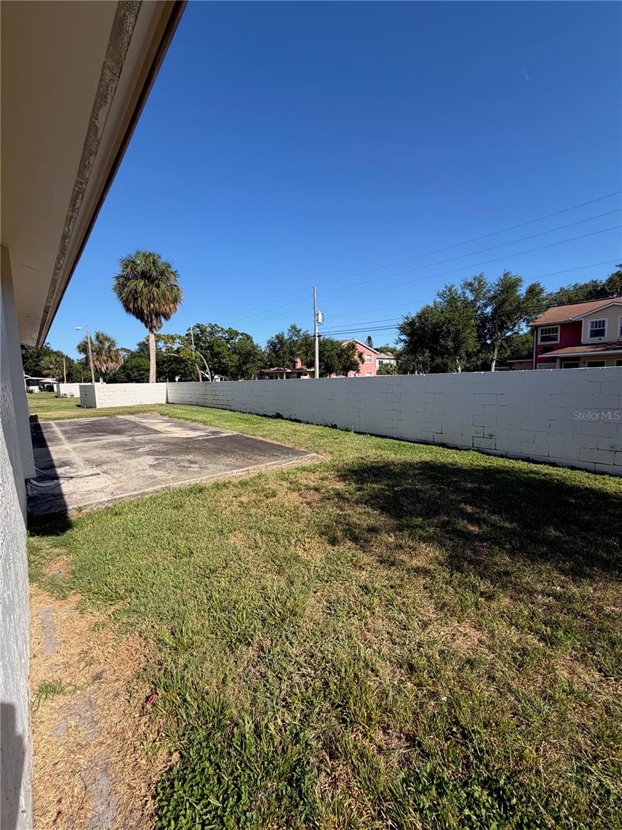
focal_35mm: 14
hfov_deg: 85.7
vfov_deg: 102.1
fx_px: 335
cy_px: 415
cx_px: 311
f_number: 2.2
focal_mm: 2.22
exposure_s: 1/770
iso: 25
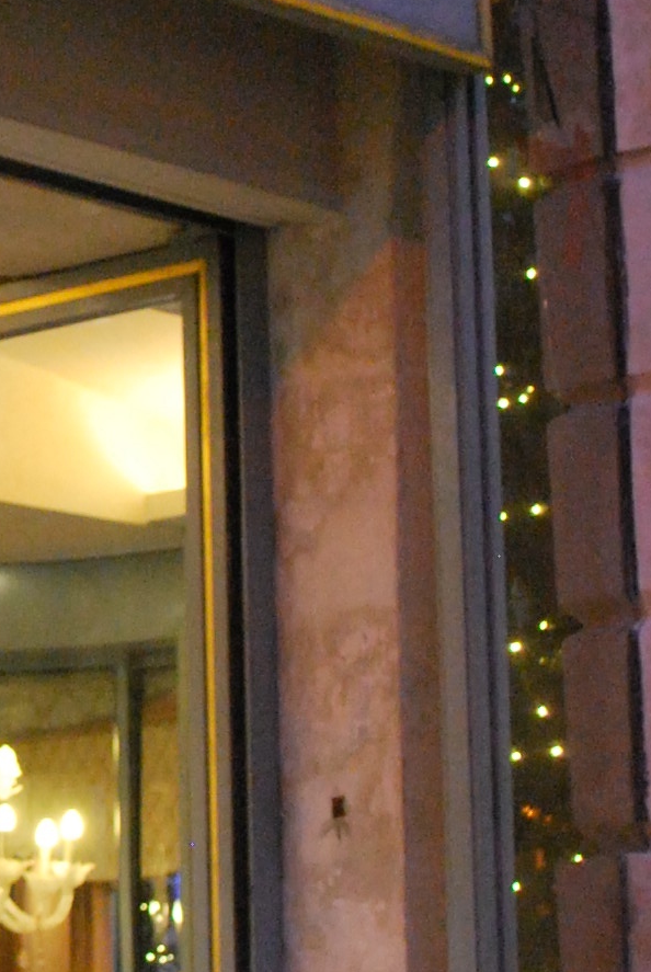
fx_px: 3542
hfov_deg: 10.1
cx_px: -411
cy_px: 466
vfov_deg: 15.6
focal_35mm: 131
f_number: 3.8
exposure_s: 1/30
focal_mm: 20
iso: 1100
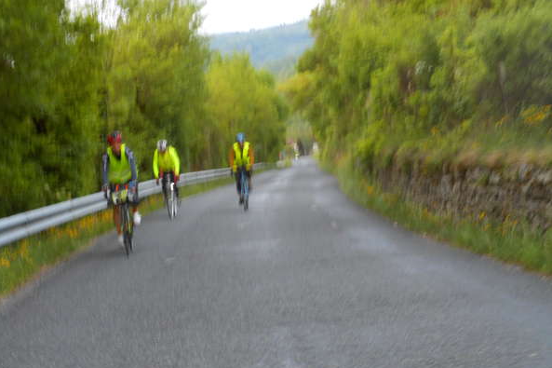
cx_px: 275
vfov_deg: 16.8
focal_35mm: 81
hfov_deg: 25.1
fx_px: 1242
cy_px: 165
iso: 160
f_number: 5.5
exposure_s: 1/30
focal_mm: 13.8
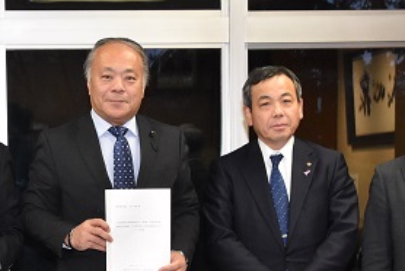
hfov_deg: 16.8
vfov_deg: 11.3
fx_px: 1363
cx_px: 77
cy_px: 237
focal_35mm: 121
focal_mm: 30
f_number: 8
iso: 1600
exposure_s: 1/60
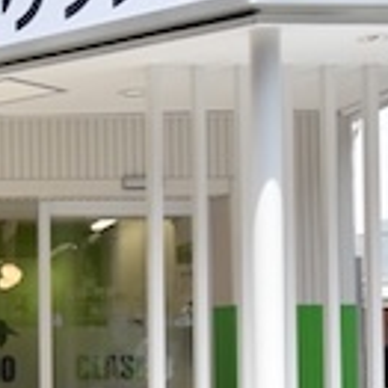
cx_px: 3
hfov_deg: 20.5
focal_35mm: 82
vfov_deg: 21.0
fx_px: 1040
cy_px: 277
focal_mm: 6.7
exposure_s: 1/500
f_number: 3.5
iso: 160
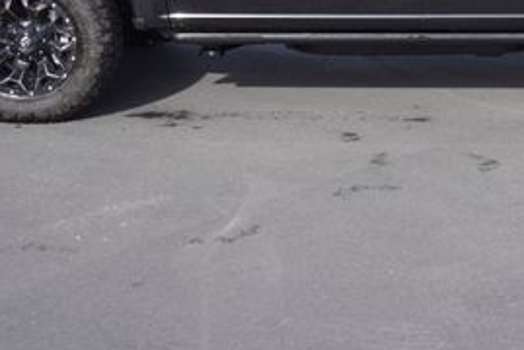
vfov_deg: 16.2
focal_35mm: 82
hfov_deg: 24.1
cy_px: -35
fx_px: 1198
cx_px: 462
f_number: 6.3
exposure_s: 1/160
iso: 100
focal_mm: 23
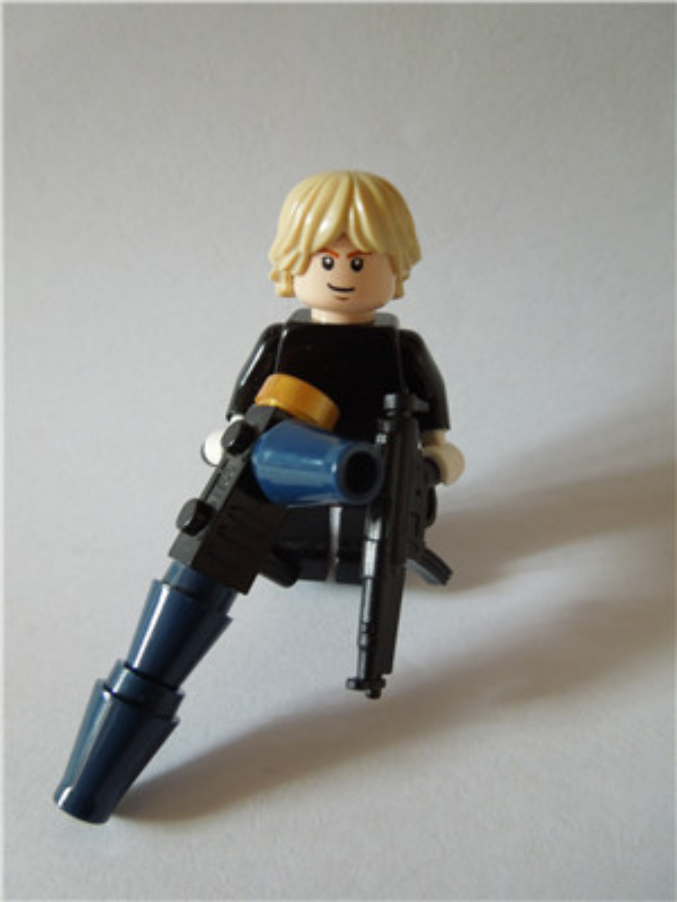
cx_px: 338
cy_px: 451
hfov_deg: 54.9
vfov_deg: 69.4
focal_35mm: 25
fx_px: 652
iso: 360
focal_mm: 4.5
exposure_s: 1/30
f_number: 3.3
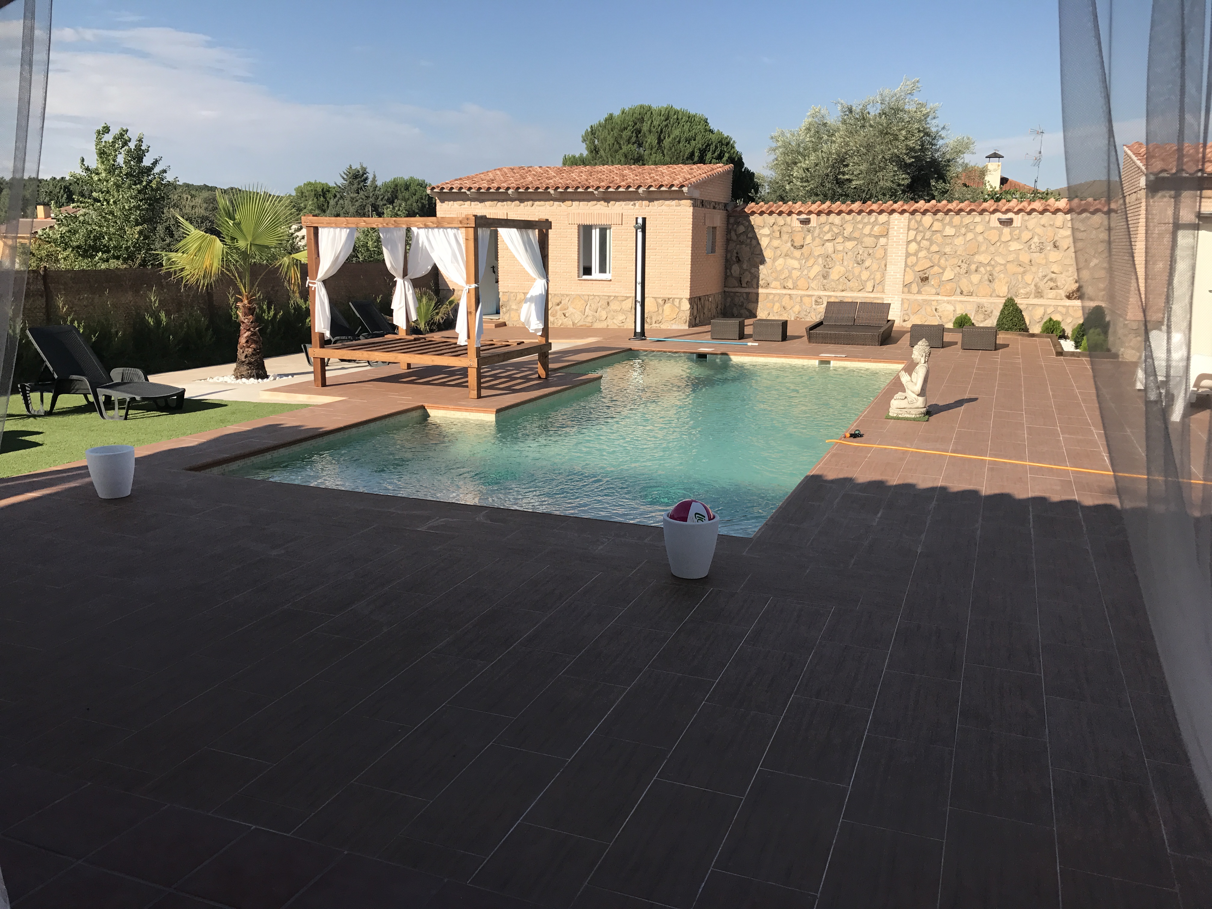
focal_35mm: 28
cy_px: 454
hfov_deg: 63.4
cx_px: 606
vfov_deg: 49.7
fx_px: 980
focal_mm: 3.99
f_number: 1.8
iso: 20
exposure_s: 1/2336
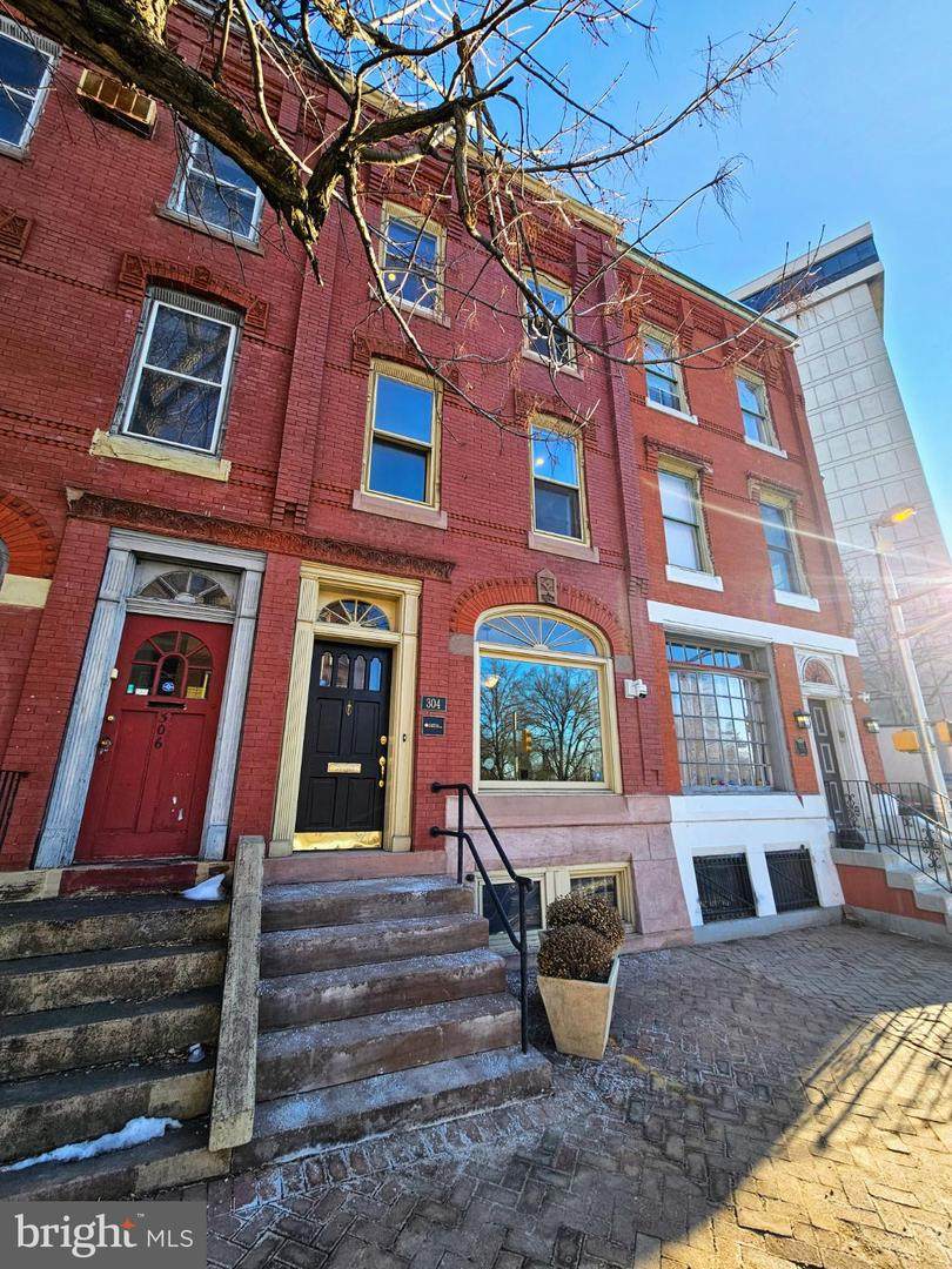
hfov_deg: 89.9
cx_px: 476
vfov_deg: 106.2
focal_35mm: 13
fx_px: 477
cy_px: 634
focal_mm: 2.2
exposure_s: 1/335
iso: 50
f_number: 2.2
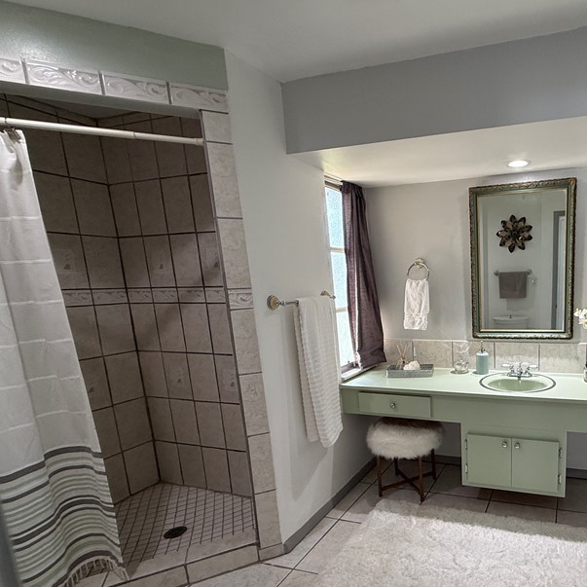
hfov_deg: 66.3
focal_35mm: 21
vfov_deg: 71.4
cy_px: 351
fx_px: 403
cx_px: 459
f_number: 2.2
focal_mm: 2.22
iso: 160
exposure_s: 1/120
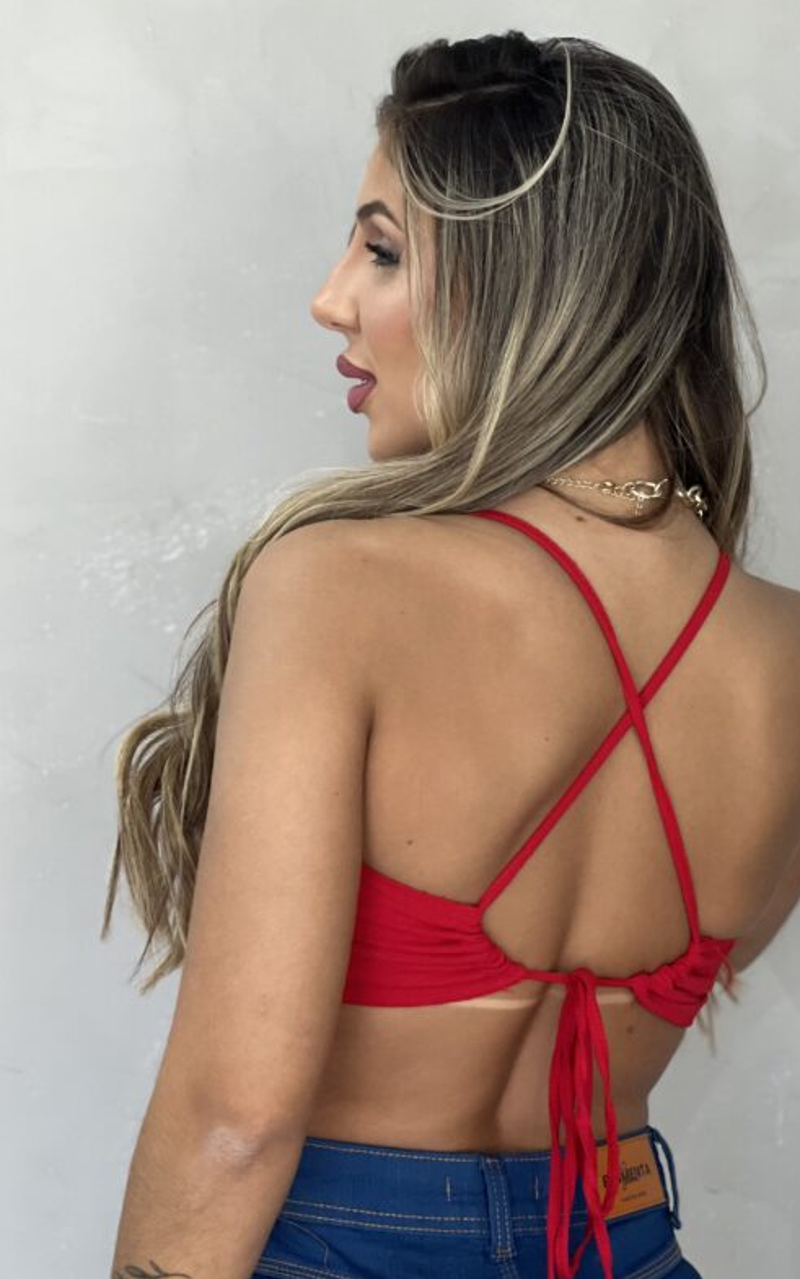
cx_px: 544
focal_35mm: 97
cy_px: 723
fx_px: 3382
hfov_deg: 13.5
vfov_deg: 21.4
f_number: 2.8
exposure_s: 1/120
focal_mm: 9
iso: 160
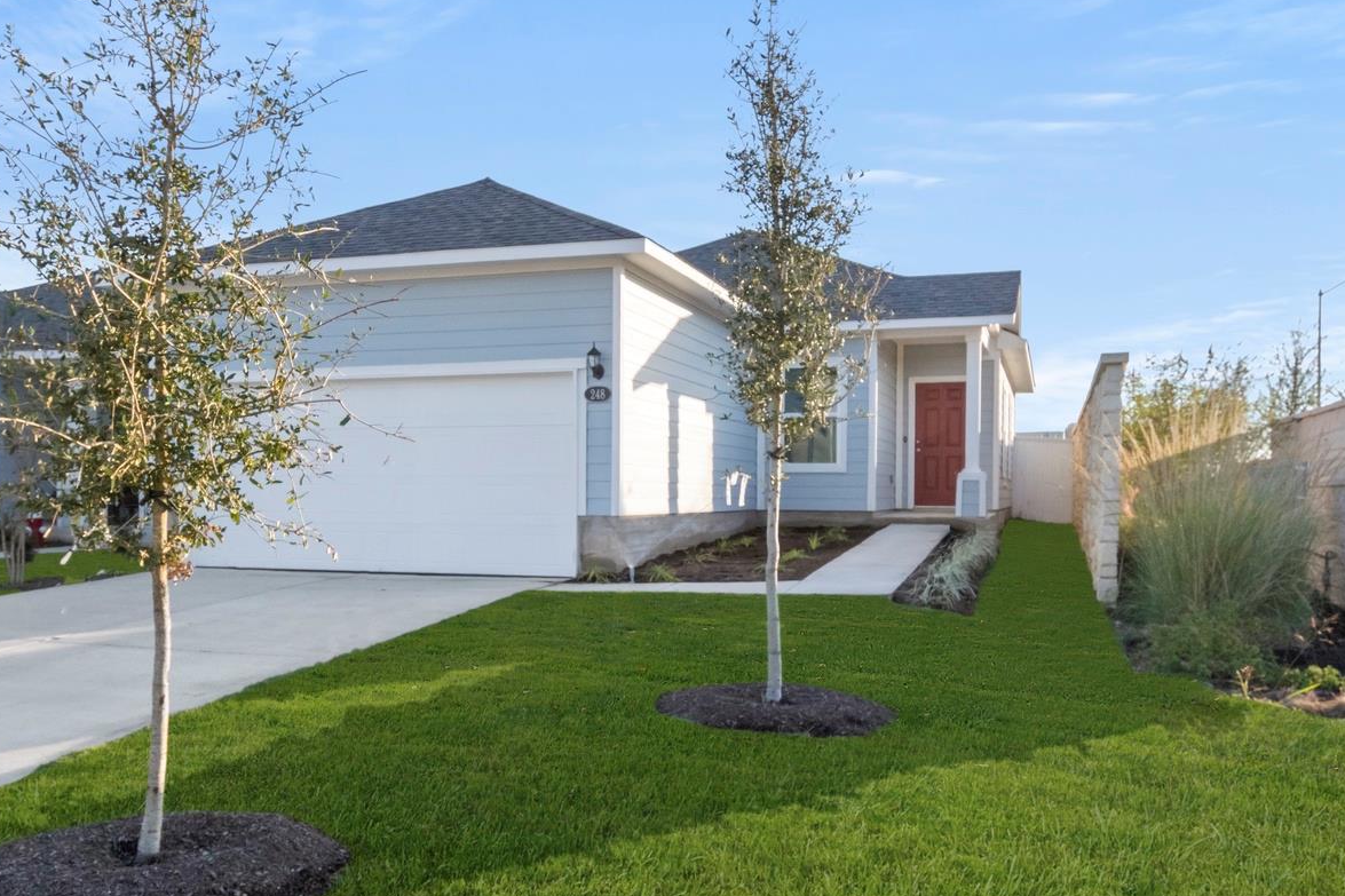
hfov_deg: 63.5
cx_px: 600
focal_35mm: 29
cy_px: 421
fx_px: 1083
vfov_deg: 44.9
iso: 400
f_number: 8
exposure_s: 1/800
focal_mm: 14
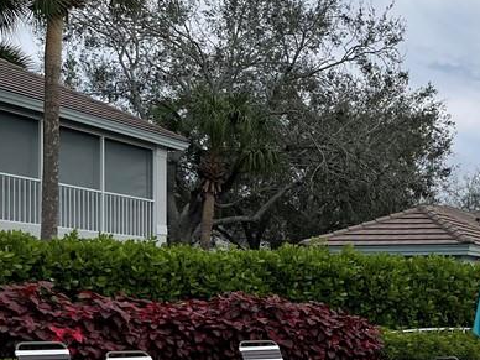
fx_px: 915
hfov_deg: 25.7
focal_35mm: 66
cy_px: 330
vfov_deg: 21.7
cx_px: 606
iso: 32
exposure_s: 1/4525
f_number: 1.6
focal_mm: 5.1
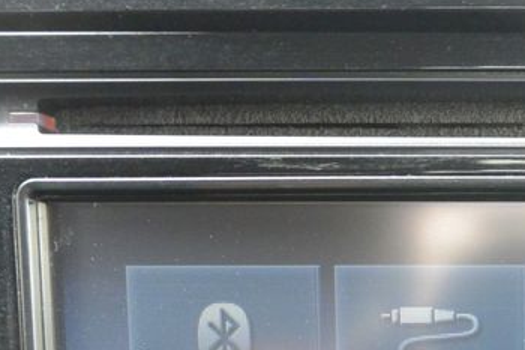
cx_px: 570
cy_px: 480
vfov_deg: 16.2
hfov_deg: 24.1
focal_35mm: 79
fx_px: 1151
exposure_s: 1/125
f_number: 3.5
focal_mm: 10
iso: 1000
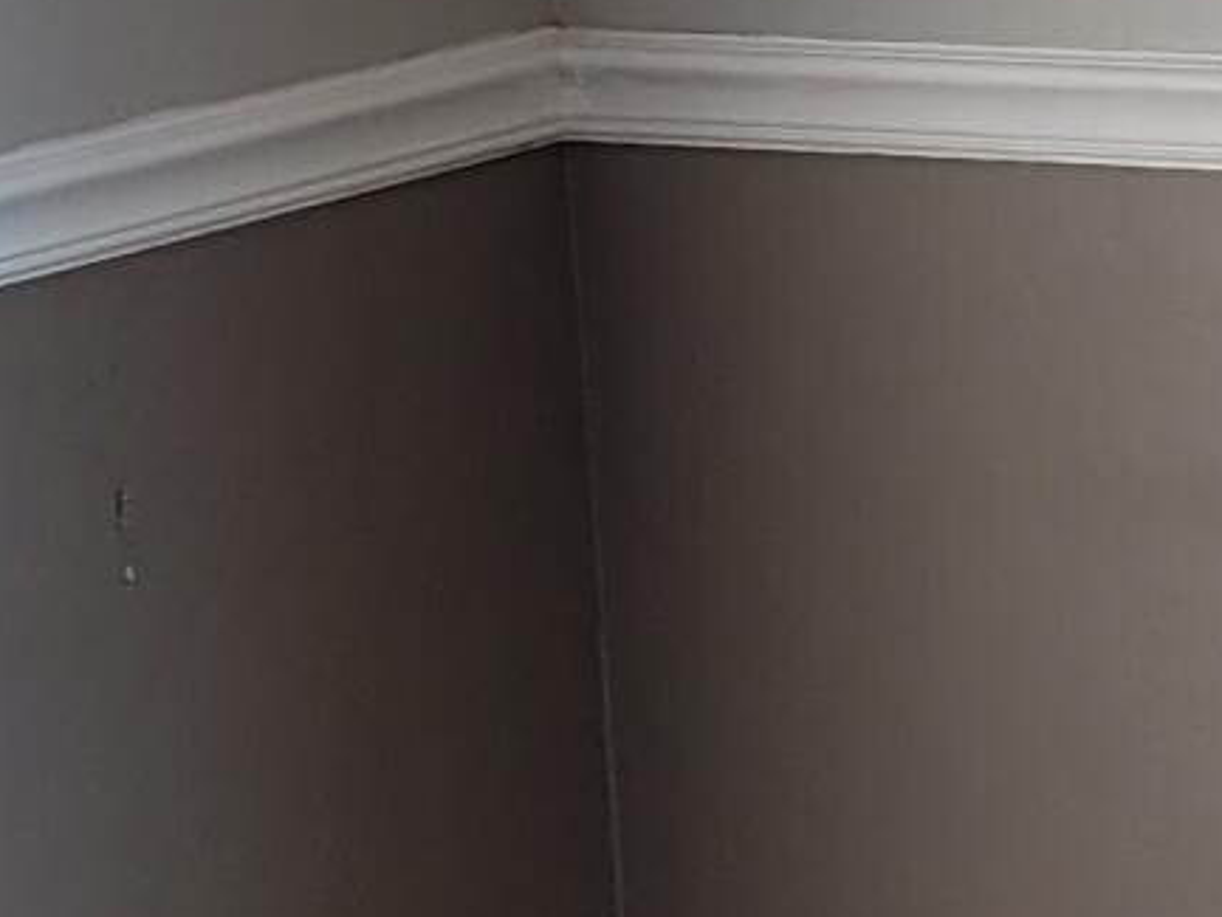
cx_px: 3096
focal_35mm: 180
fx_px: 6356
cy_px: -73
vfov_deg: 8.2
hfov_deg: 9.5
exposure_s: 1/147
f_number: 1.8
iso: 40
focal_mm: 5.4
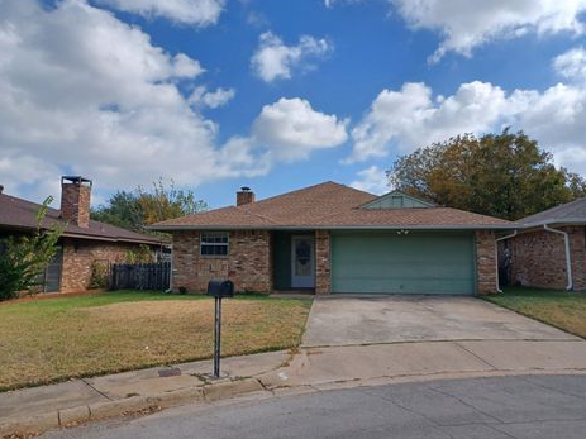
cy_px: 208
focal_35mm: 27
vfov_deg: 51.3
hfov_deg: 65.3
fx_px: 457
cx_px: 294
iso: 32
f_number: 1.8
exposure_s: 1/591
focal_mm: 4.6
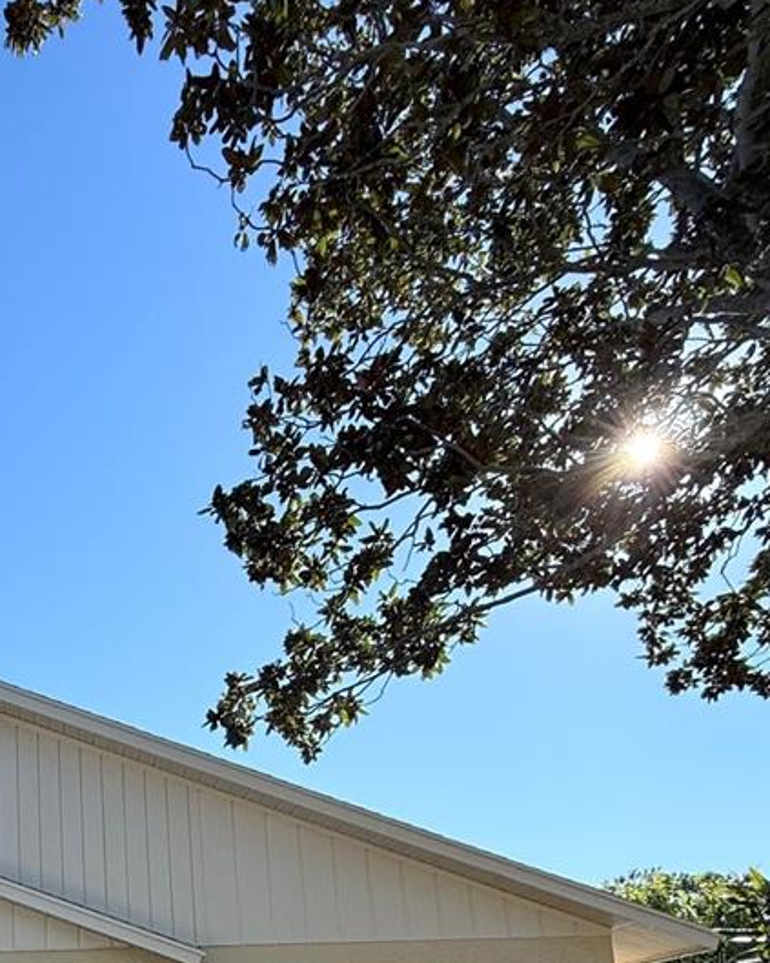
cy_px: 963
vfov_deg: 47.5
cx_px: -11
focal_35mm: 31
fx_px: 883
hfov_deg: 40.8
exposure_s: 1/1017
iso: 50
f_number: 2.2
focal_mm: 2.22
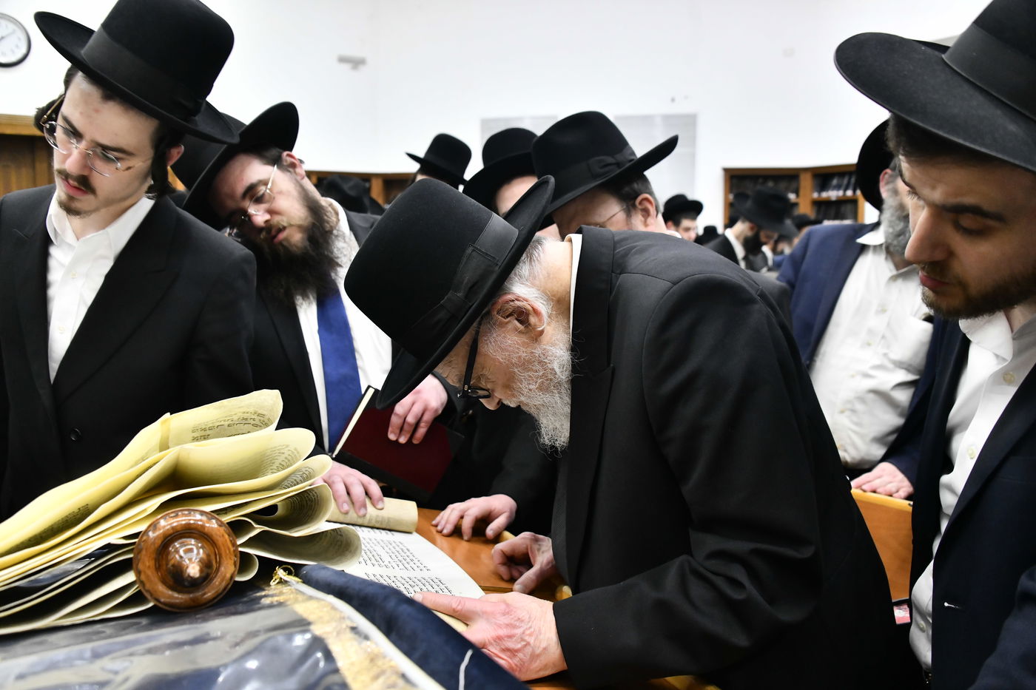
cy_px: 345
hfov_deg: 65.5
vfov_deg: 46.4
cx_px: 518
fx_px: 806
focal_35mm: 28
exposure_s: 1/160
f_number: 5
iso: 2000
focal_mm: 28
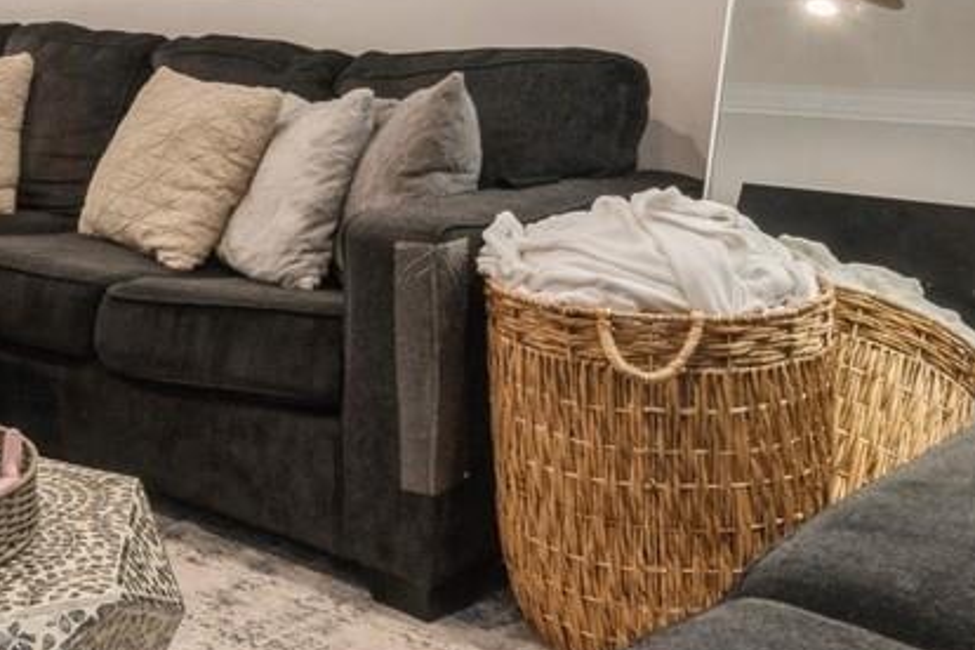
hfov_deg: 32.5
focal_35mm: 58
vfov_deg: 21.9
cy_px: -94
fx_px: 1571
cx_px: 68
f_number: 11
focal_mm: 15
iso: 400
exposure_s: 1/10
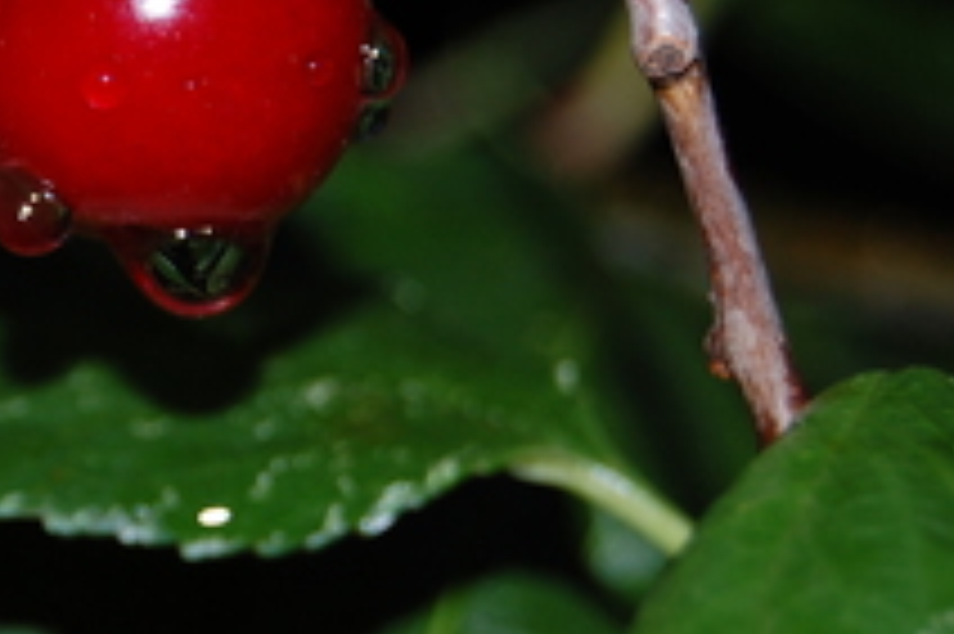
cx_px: 166
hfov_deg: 9.6
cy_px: 139
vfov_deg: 6.4
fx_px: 5674
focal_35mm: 214
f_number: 5.6
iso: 200
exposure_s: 1/125
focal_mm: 55
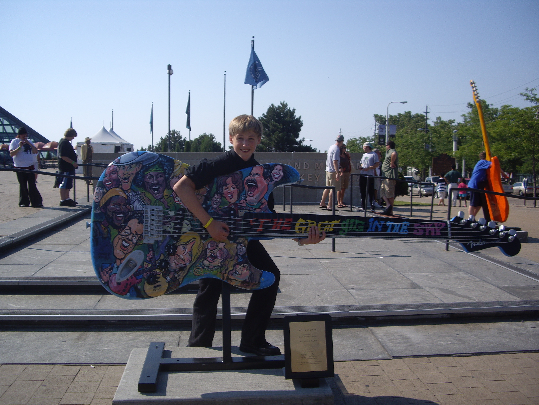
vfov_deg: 37.7
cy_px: 202
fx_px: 592
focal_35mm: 38
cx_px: 270
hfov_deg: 49.0
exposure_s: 1/160
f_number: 8
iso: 64
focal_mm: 7.9
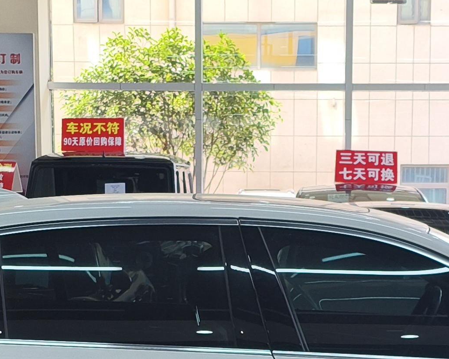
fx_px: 1342
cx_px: 260
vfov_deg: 14.8
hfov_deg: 19.0
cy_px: 400
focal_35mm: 101
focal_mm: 4.94
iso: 50
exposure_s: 1/166
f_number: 1.5
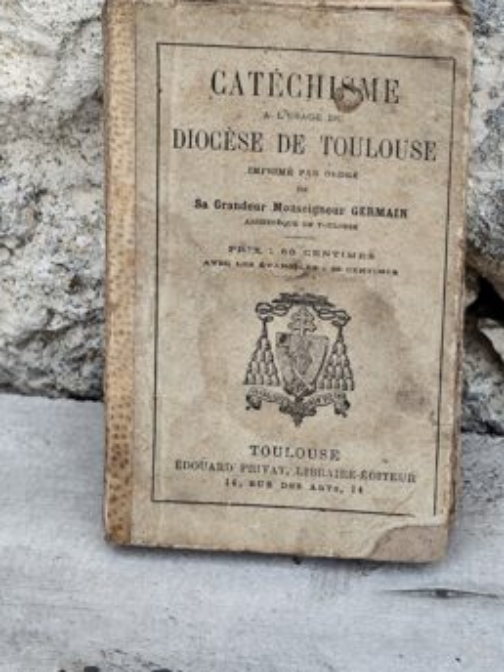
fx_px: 2097
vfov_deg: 18.2
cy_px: 293
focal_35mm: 108
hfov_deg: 13.7
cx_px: 287
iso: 50
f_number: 1.65
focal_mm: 6.19
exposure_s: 1/167
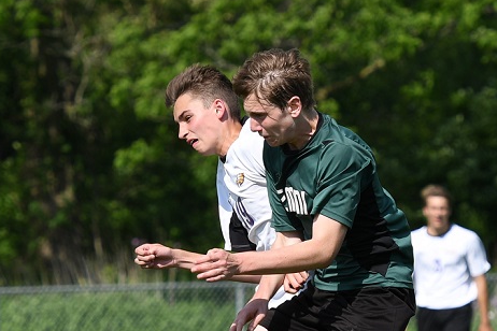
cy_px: 257
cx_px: 116
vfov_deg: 2.3
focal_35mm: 603
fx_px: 8324
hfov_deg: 3.4
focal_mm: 160
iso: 125
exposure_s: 1/1000
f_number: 5
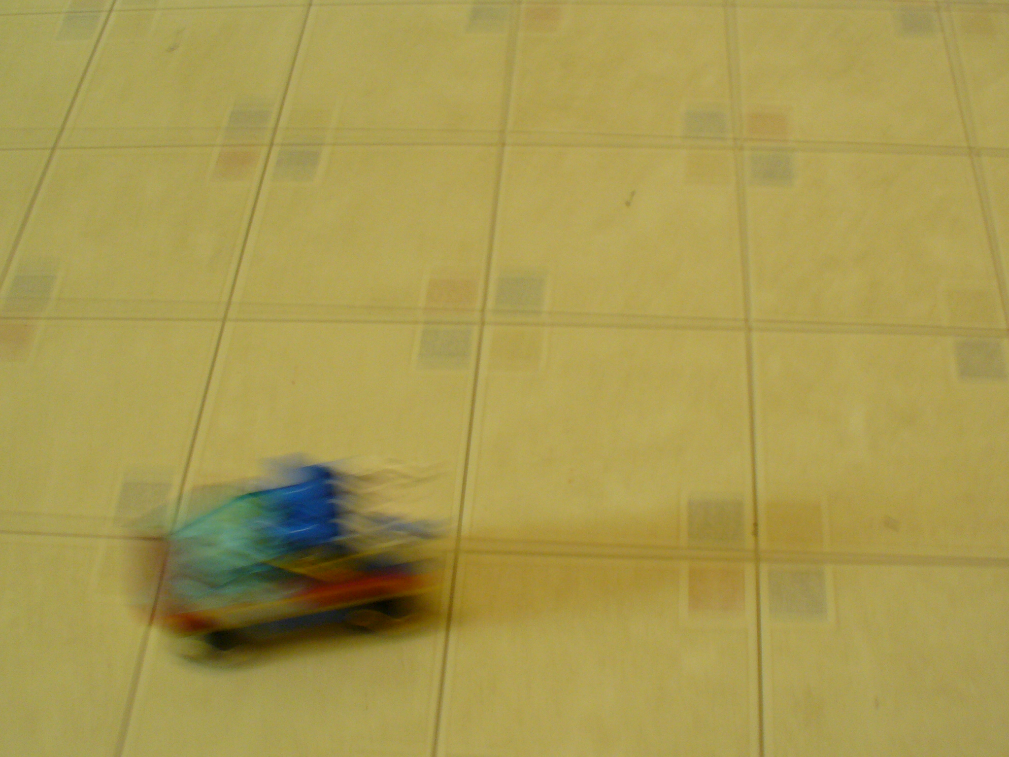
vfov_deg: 32.2
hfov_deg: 42.1
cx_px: 504
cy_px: 378
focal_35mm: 45
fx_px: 1312
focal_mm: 6.1
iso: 100
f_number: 2.8
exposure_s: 1/8
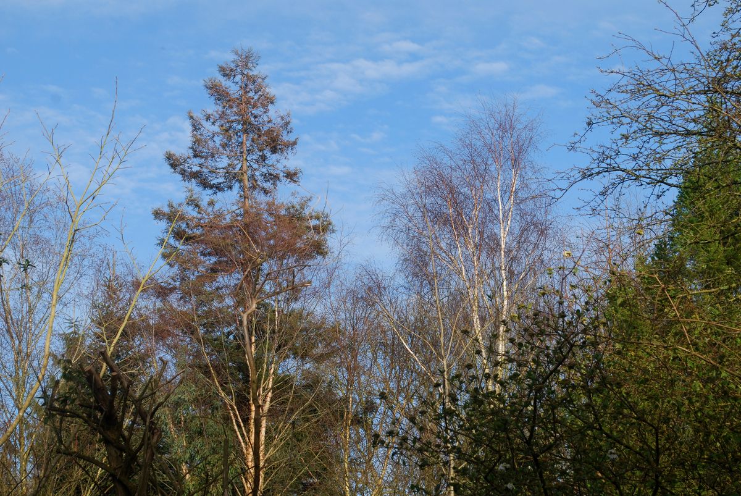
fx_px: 1700
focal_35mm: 82
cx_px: 370
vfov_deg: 16.6
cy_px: 248
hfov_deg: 24.6
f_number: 8
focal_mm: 55
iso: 100
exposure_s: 1/200
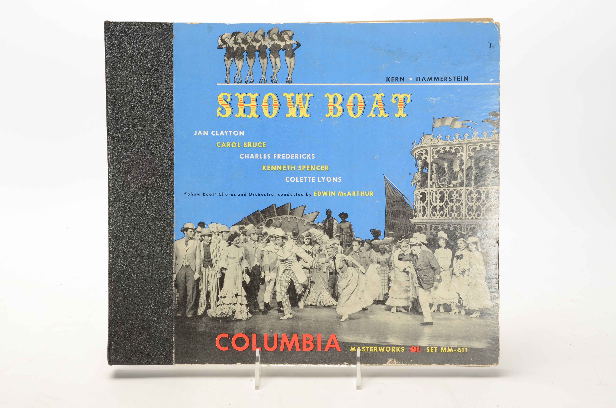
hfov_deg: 37.9
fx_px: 896
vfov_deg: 25.6
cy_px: 204
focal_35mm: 52
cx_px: 308
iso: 200
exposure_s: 1/160
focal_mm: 35
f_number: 14
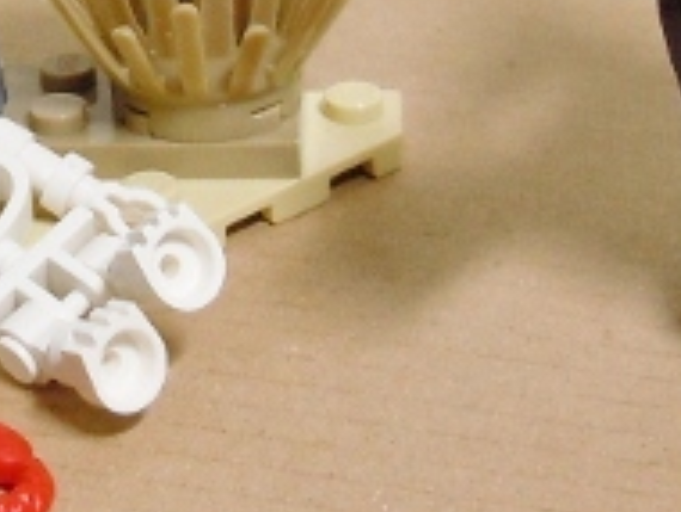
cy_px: -21
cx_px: -125
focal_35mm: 126
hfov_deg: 15.1
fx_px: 2482
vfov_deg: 11.6
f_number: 3.5
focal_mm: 5.4
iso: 200
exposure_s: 1/25
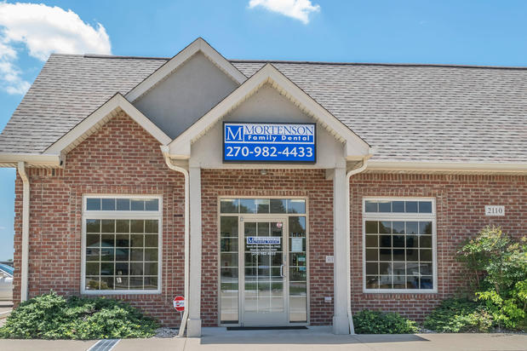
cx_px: 264
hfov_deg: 53.2
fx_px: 527
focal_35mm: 36
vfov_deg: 36.8
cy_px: 176
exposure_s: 1/125
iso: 400
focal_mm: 24
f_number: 14
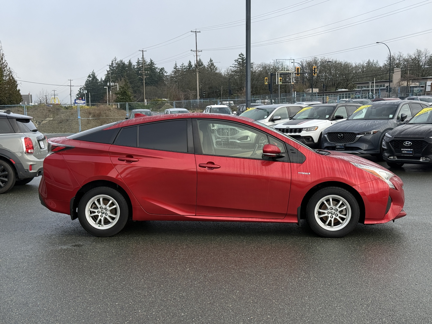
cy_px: 162
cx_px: 216
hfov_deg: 39.7
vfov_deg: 30.3
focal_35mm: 48
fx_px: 599
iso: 64
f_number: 1.78
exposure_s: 1/1013
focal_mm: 6.76
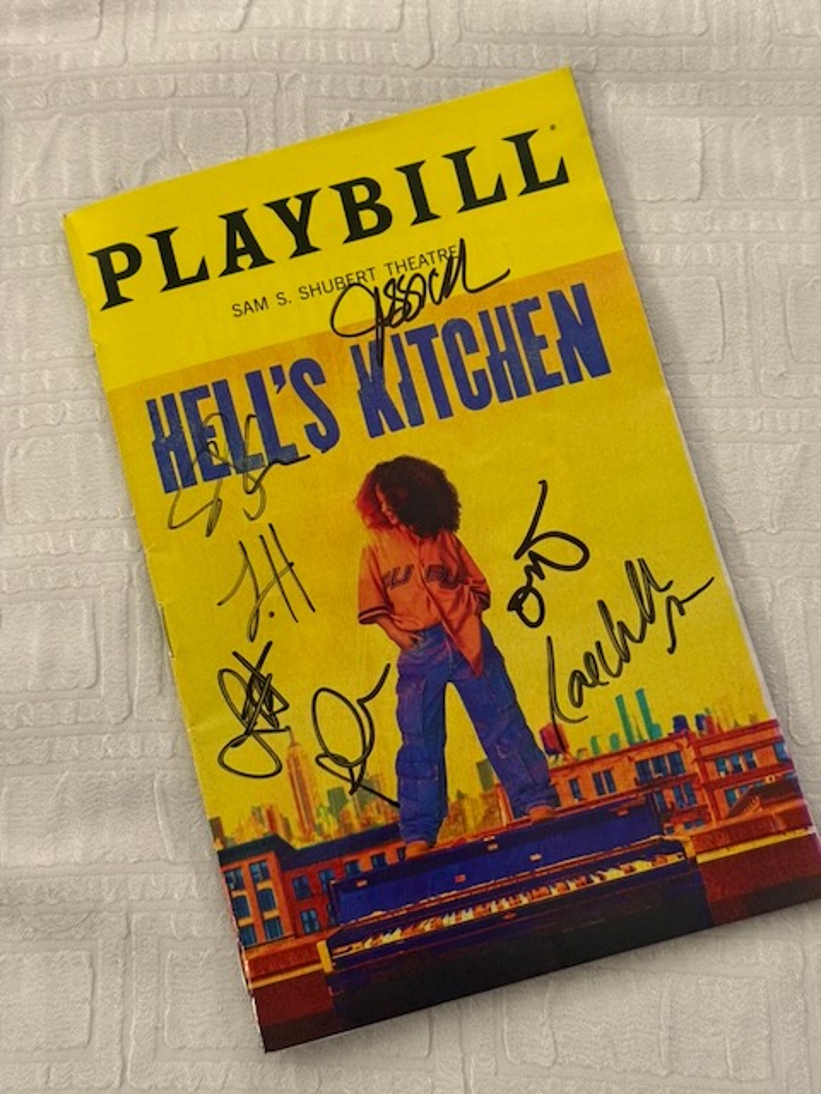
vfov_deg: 39.7
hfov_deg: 30.3
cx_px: 410
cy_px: 547
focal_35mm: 48
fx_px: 1518
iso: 400
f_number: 1.78
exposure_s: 1/40
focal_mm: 6.76
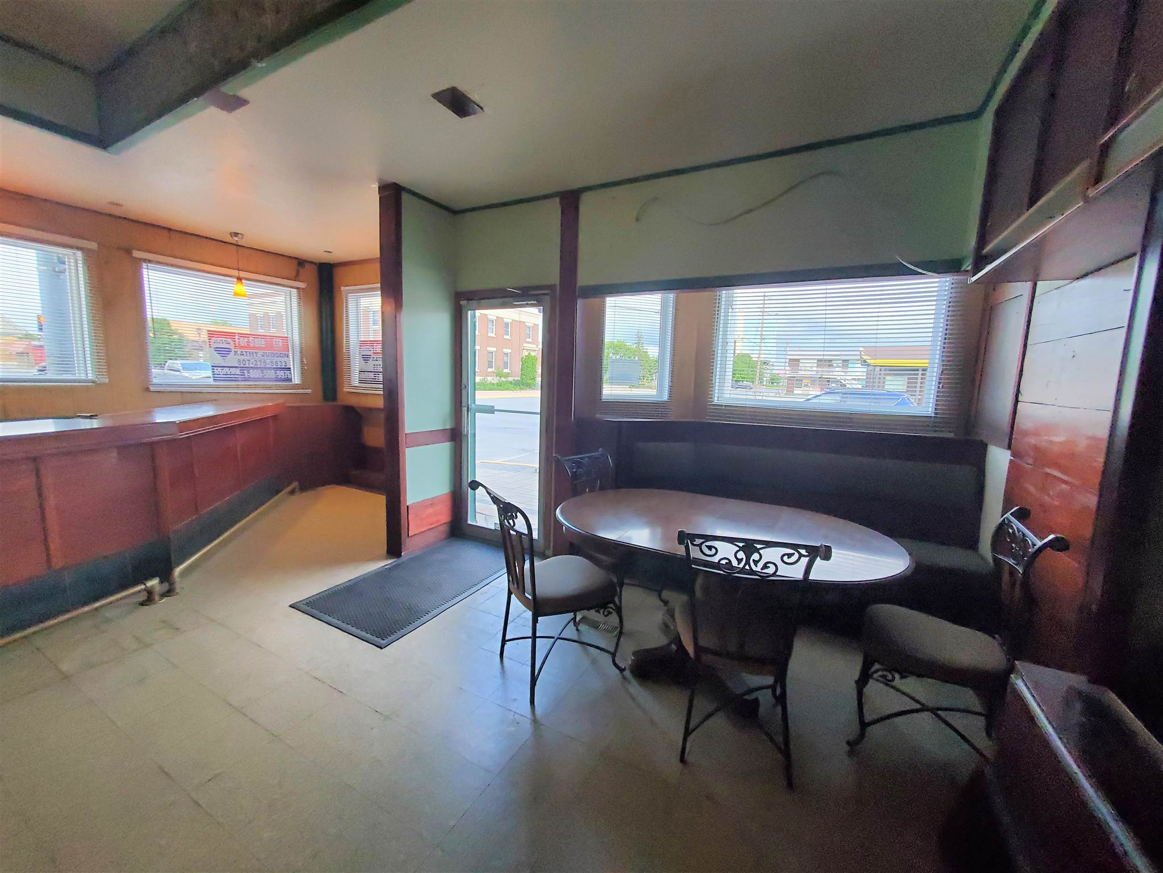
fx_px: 437
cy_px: 436
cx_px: 582
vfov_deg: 89.9
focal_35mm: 13
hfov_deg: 106.2
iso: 640
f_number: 2.2
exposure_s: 1/60
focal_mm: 1.8
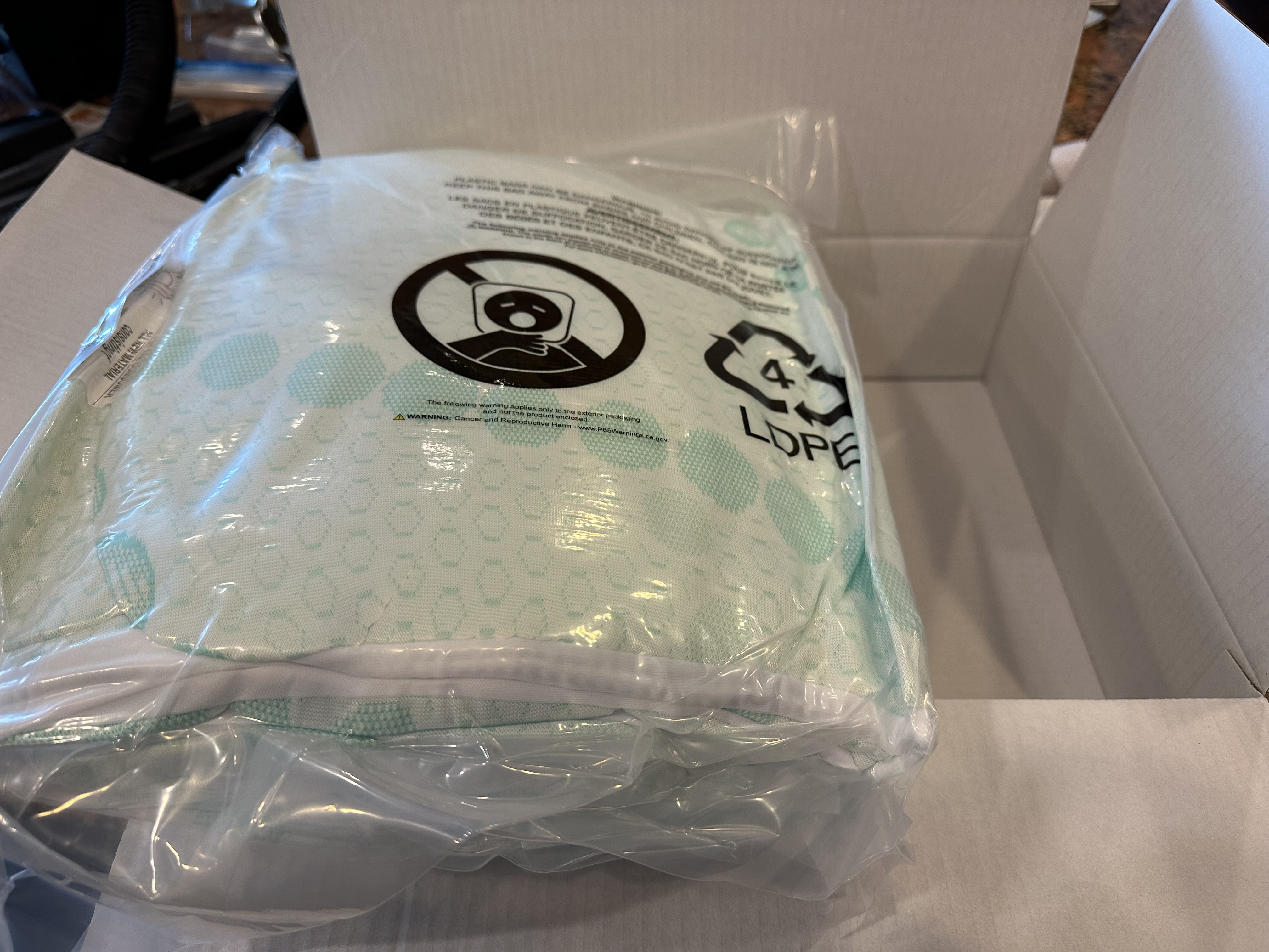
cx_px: 634
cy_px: 476
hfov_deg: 71.6
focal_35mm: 24
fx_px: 880
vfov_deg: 56.8
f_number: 1.8
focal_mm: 6.9
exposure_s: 1/120
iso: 160
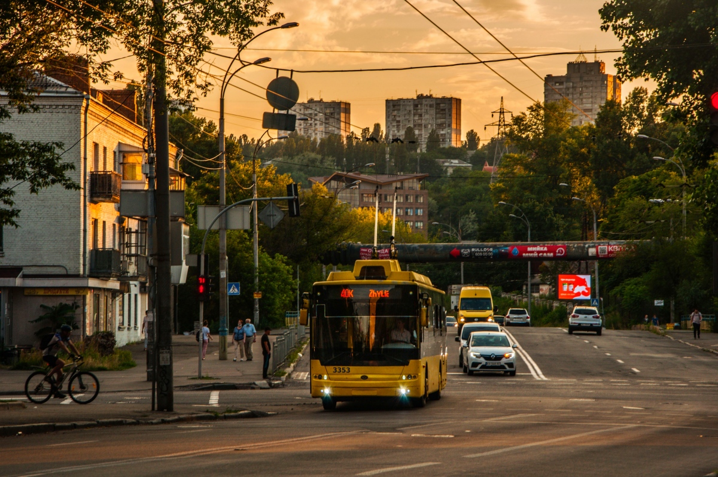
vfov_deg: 10.7
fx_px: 2540
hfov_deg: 16.1
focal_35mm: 128
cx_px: 359
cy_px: 238
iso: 200
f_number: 13
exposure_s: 1/60
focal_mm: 85
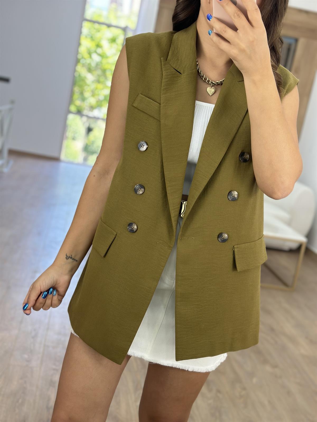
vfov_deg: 39.7
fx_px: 586
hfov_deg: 30.3
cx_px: 158
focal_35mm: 48
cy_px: 211
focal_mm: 6.86
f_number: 1.78
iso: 80
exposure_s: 1/195
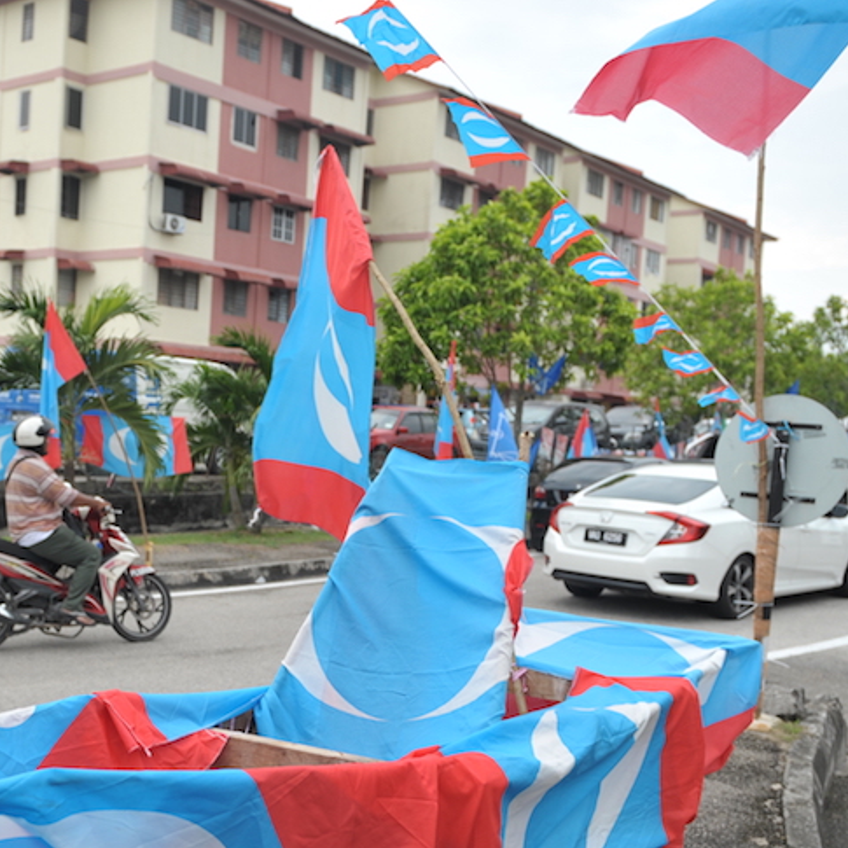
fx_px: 1164
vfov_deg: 39.7
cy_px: 548
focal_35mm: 42
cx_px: 275
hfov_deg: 39.5
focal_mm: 24
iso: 250
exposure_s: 1/1000
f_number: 3.5
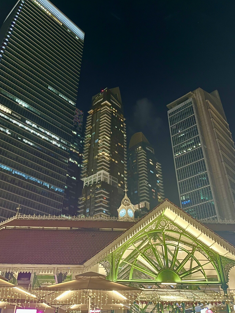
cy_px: 156
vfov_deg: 61.7
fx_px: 262
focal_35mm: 29
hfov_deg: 48.2
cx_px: 116
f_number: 1.6
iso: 500
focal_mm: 5.1
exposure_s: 1/33
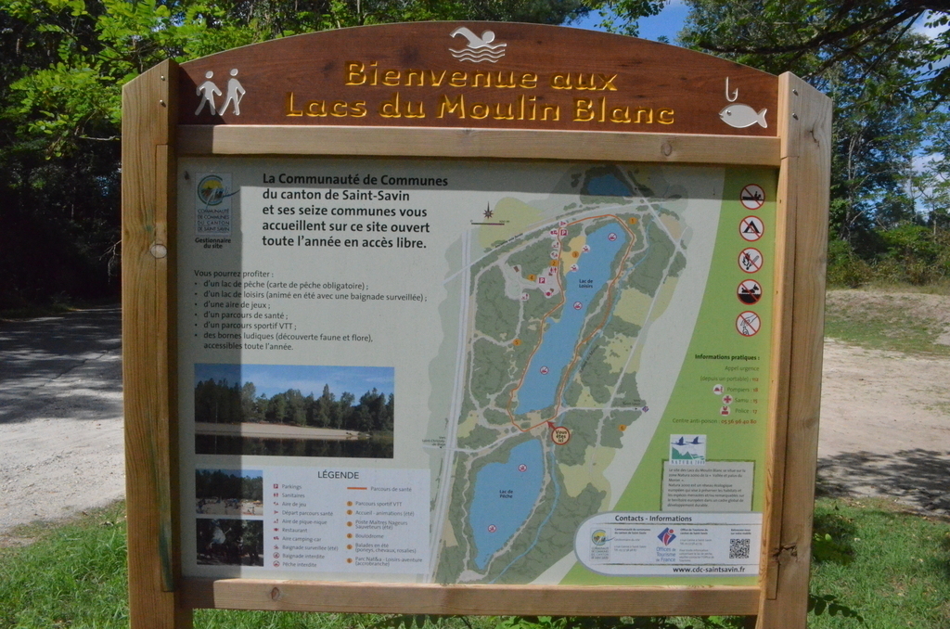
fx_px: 711
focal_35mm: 27
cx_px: 475
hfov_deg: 67.5
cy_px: 314
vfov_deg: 47.7
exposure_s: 1/2000
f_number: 22
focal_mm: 18
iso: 6400
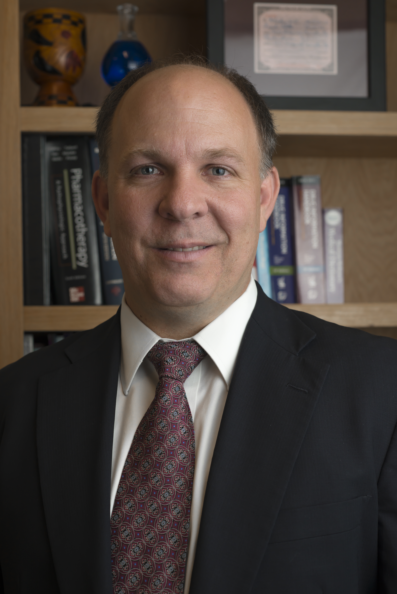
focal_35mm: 50
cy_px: 297
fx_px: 826
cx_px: 198
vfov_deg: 39.6
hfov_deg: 27.0
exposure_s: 1/125
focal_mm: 50
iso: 560
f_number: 5.6
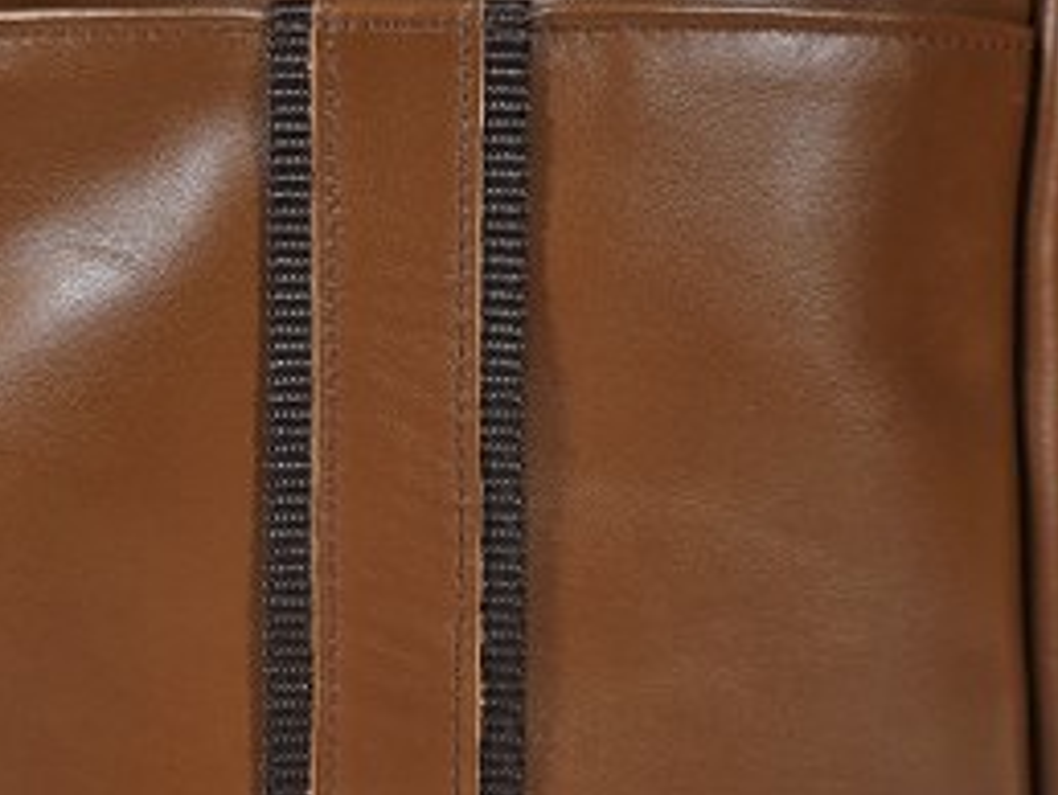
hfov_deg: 33.5
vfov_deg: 25.6
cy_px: 279
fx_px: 1744
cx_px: 377
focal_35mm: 57
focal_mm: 6.3
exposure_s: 1/100
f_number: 1.7
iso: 16
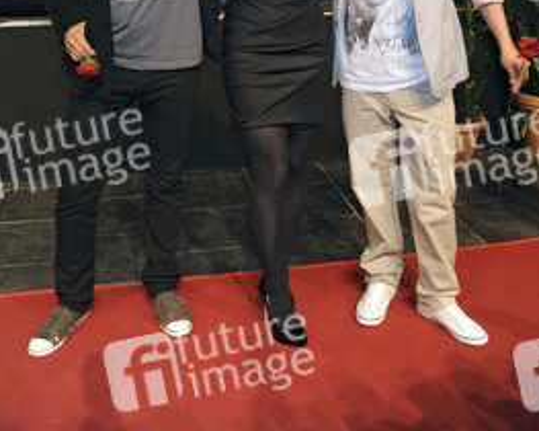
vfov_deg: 35.4
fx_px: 638
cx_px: 268
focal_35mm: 40
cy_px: 55
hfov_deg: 45.8
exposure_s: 1/50
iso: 1000
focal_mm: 28
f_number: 4
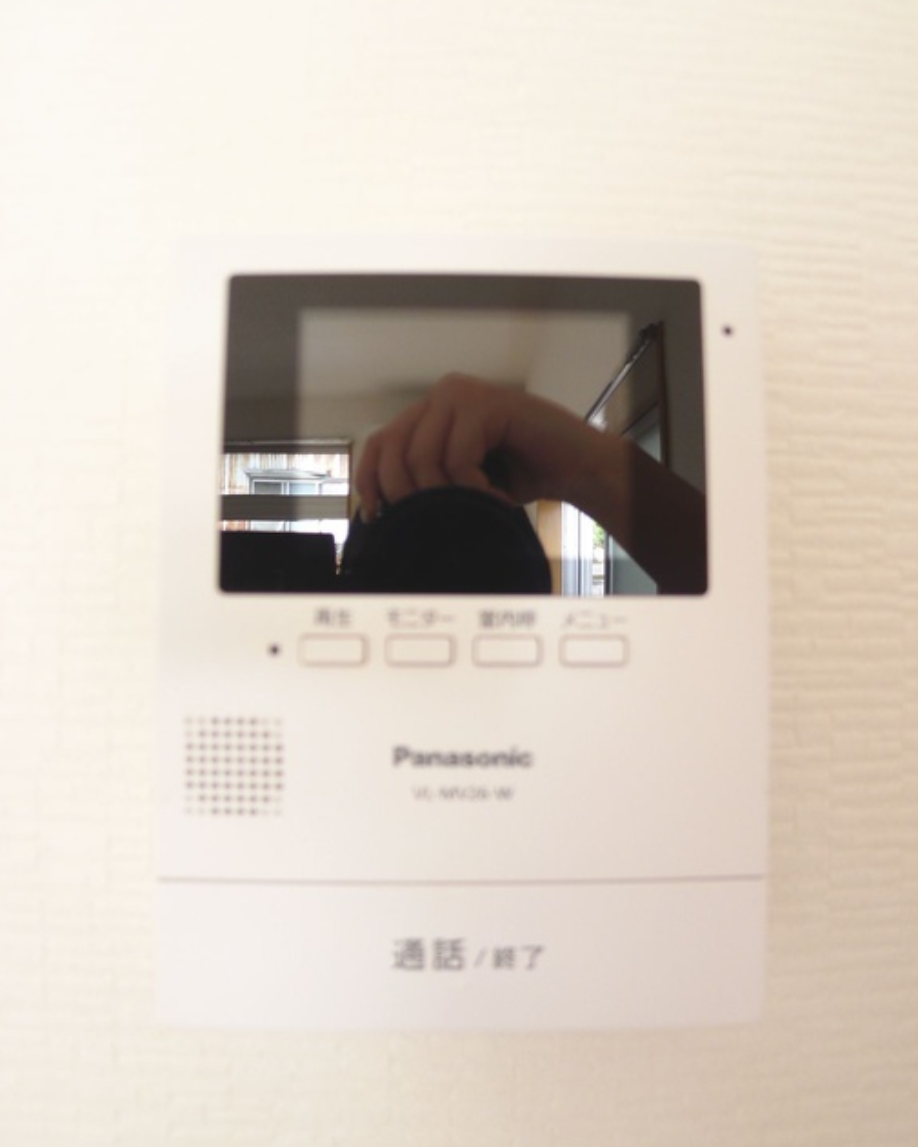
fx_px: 883
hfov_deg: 54.9
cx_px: 459
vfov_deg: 66.0
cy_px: 553
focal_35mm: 26
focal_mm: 5.1
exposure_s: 1/30
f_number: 2
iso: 80
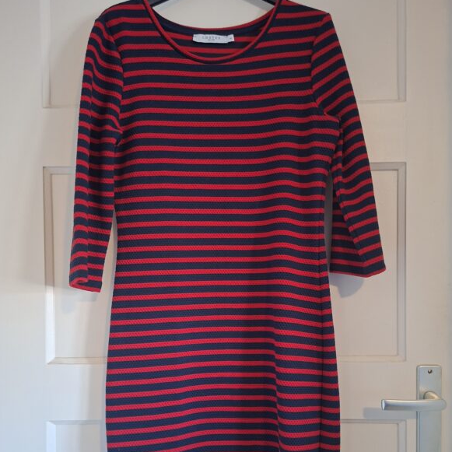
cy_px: 294
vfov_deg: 56.3
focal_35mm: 28
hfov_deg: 57.3
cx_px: 226
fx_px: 414
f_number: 1.8
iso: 400
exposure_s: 1/24
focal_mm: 5.54
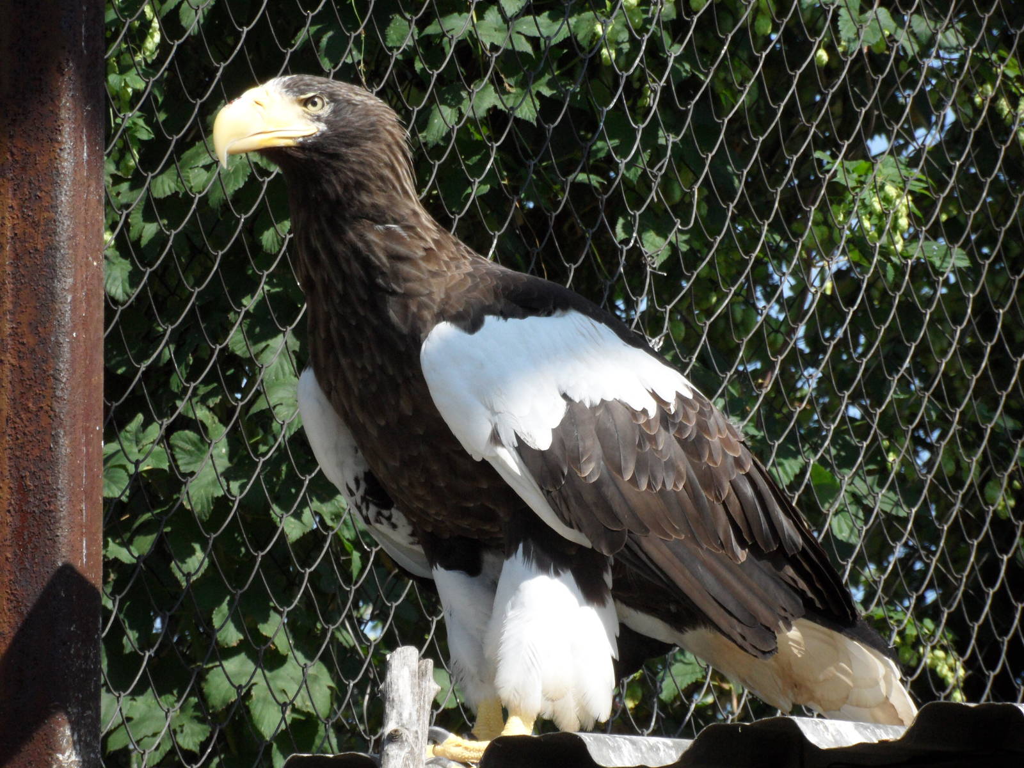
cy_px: 384
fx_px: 10649
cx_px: 512
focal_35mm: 360
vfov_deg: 4.1
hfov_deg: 5.5
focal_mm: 58.5
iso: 200
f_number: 5.8
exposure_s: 1/500
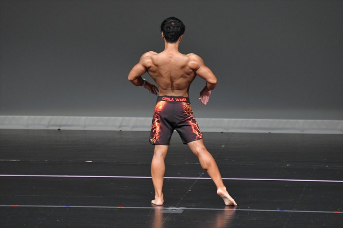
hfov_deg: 5.5
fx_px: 3571
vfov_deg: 3.7
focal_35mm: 375
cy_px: 114
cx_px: 172
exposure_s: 1/400
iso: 4000
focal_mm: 250
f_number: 5.6
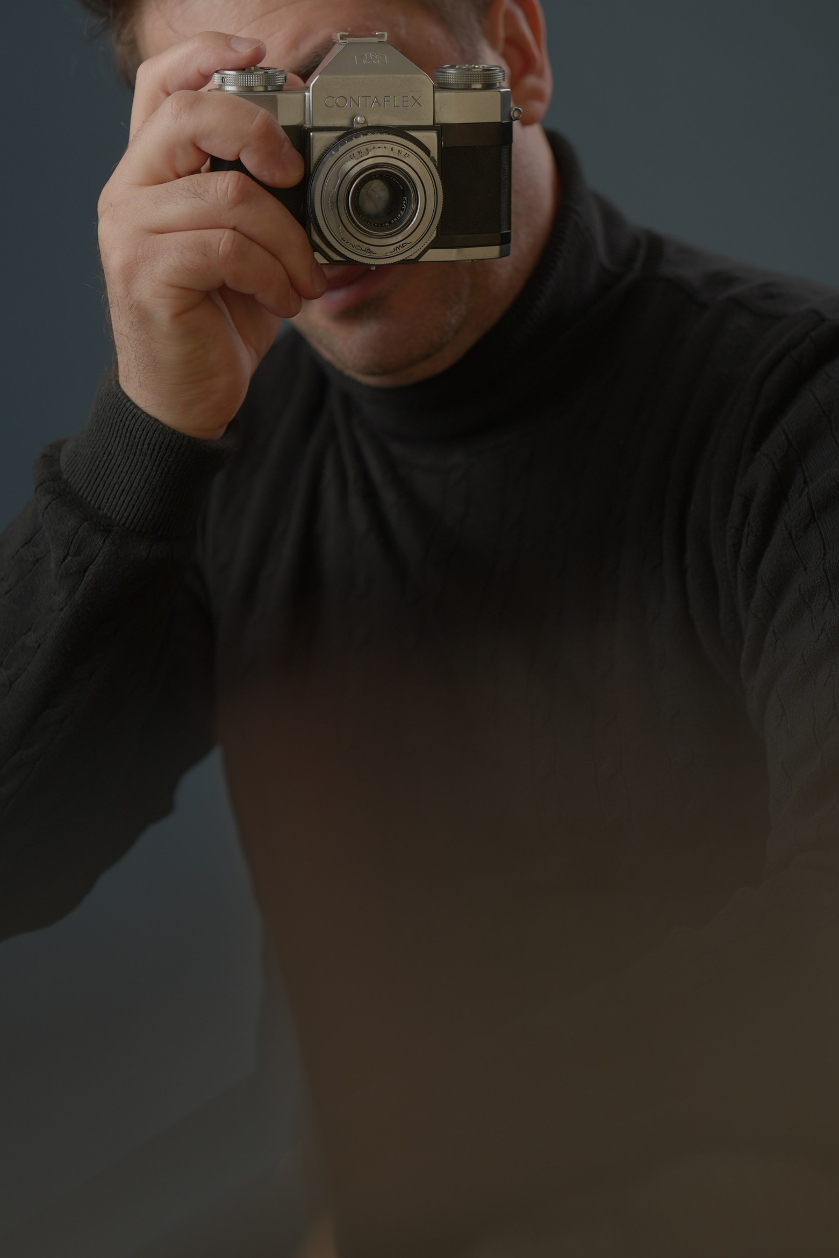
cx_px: 428
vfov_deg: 24.8
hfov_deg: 16.7
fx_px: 2866
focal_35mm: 82
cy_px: 571
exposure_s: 1/500
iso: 400
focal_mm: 50
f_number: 2.2
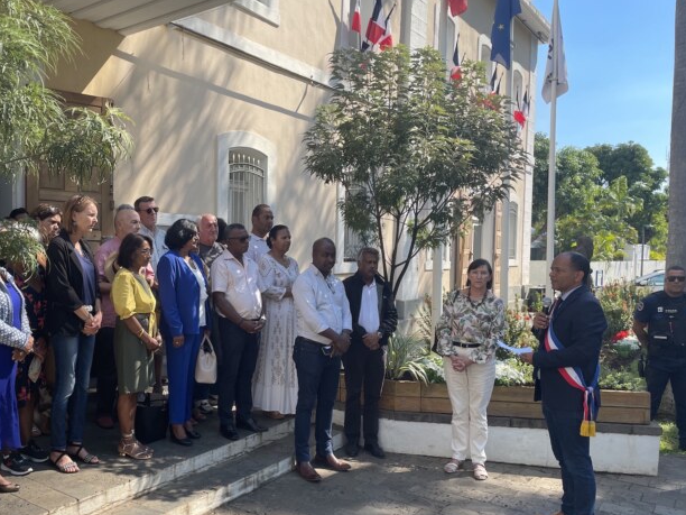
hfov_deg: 53.2
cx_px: 244
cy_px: 270
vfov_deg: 41.8
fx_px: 674
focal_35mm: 34
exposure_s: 1/1473
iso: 32
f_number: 1.6
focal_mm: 4.2
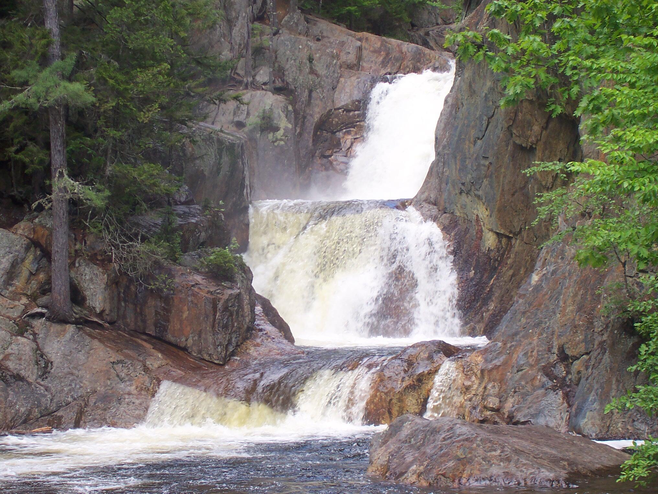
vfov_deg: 13.3
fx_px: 2110
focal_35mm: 111
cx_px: 329
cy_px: 247
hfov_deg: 17.7
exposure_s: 1/125
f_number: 4.8
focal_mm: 16.8
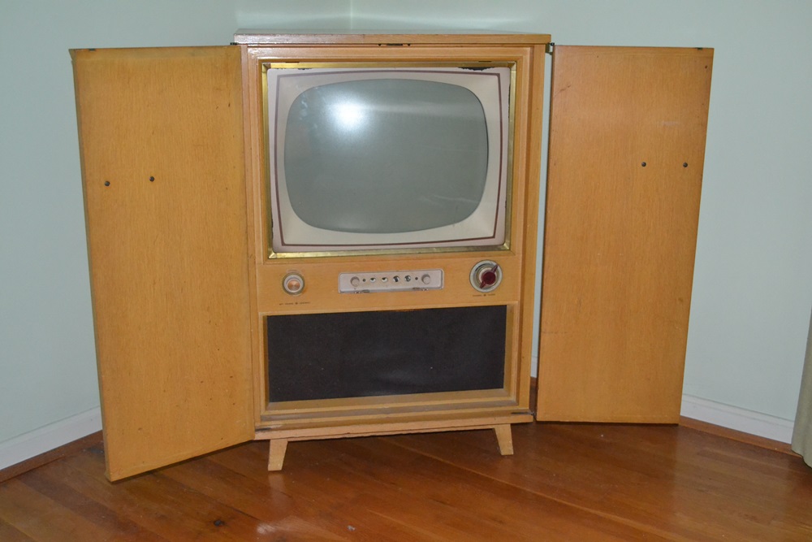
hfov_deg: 49.5
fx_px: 880
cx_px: 406
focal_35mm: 39
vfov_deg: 34.2
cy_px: 271
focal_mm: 26
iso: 3200
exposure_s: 1/60
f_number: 4.2
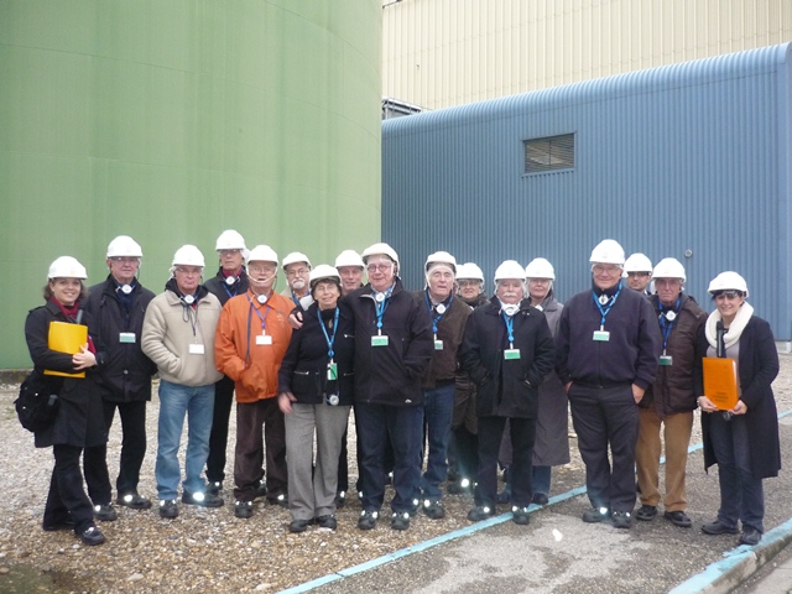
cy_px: 297
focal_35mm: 33
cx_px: 396
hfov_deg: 55.4
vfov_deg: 42.9
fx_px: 755
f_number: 2.8
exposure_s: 1/30
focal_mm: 5.5
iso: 400
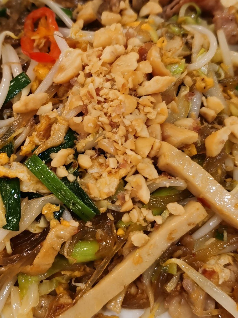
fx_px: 559
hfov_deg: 24.0
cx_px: 90
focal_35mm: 61
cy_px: 145
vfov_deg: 31.7
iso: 320
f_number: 1.8
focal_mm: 5.58
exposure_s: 1/33.3
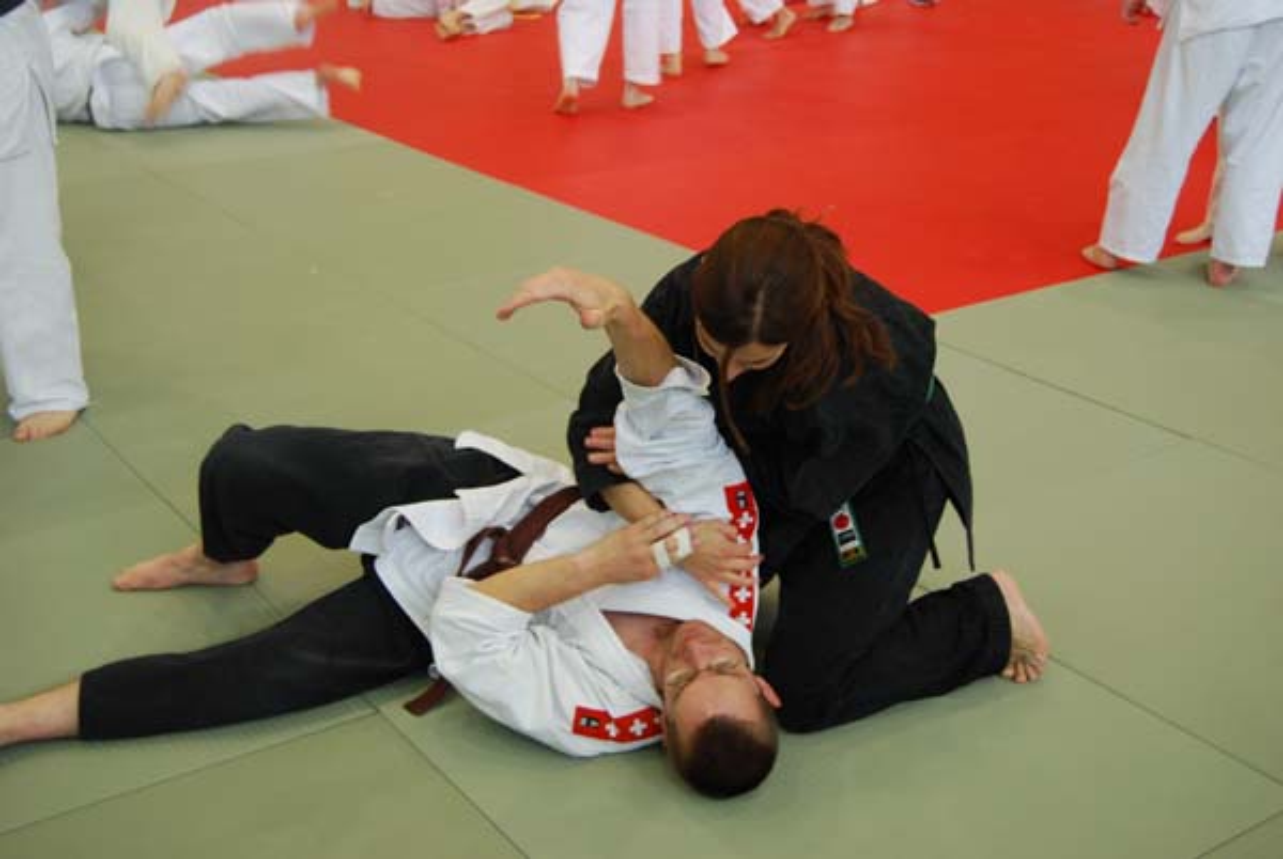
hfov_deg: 42.3
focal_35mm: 46
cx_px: 642
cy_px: 430
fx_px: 1660
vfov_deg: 29.0
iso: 250
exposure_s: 1/30
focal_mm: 31
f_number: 4.5
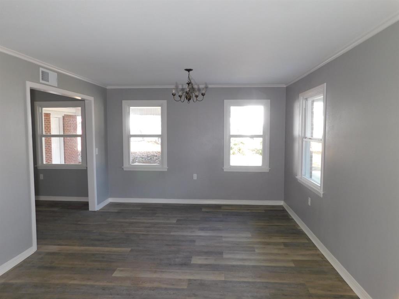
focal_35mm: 24
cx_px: 200
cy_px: 150
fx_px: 277
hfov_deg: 71.6
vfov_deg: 56.8
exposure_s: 1/30
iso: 125
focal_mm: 4.1
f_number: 3
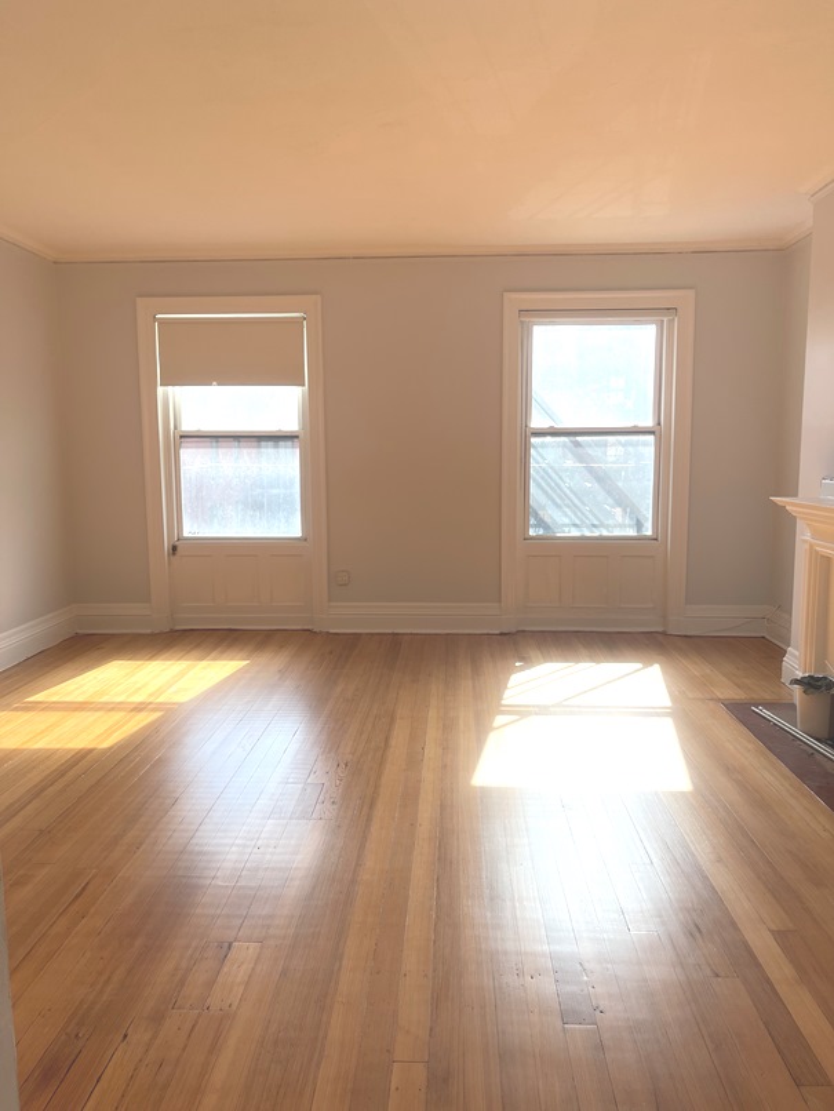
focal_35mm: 25
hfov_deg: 54.9
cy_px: 556
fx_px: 803
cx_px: 417
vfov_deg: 69.4
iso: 32
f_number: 1.6
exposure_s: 1/330
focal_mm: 5.1
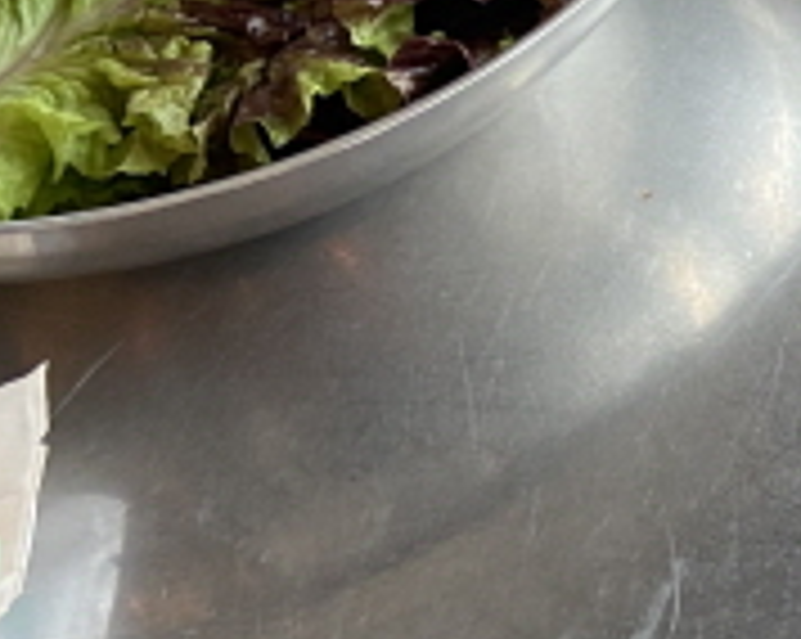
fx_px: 2700
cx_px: 1512
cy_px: 198
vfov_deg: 13.5
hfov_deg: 14.5
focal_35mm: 114
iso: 100
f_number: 1.8
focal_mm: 4.25
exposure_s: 1/60
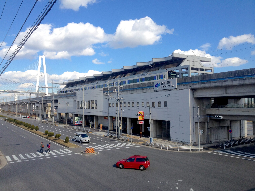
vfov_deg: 40.7
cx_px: 128
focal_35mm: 35
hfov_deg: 52.6
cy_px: 96
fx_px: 258
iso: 64
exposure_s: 1/1416
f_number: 2.4
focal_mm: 4.28
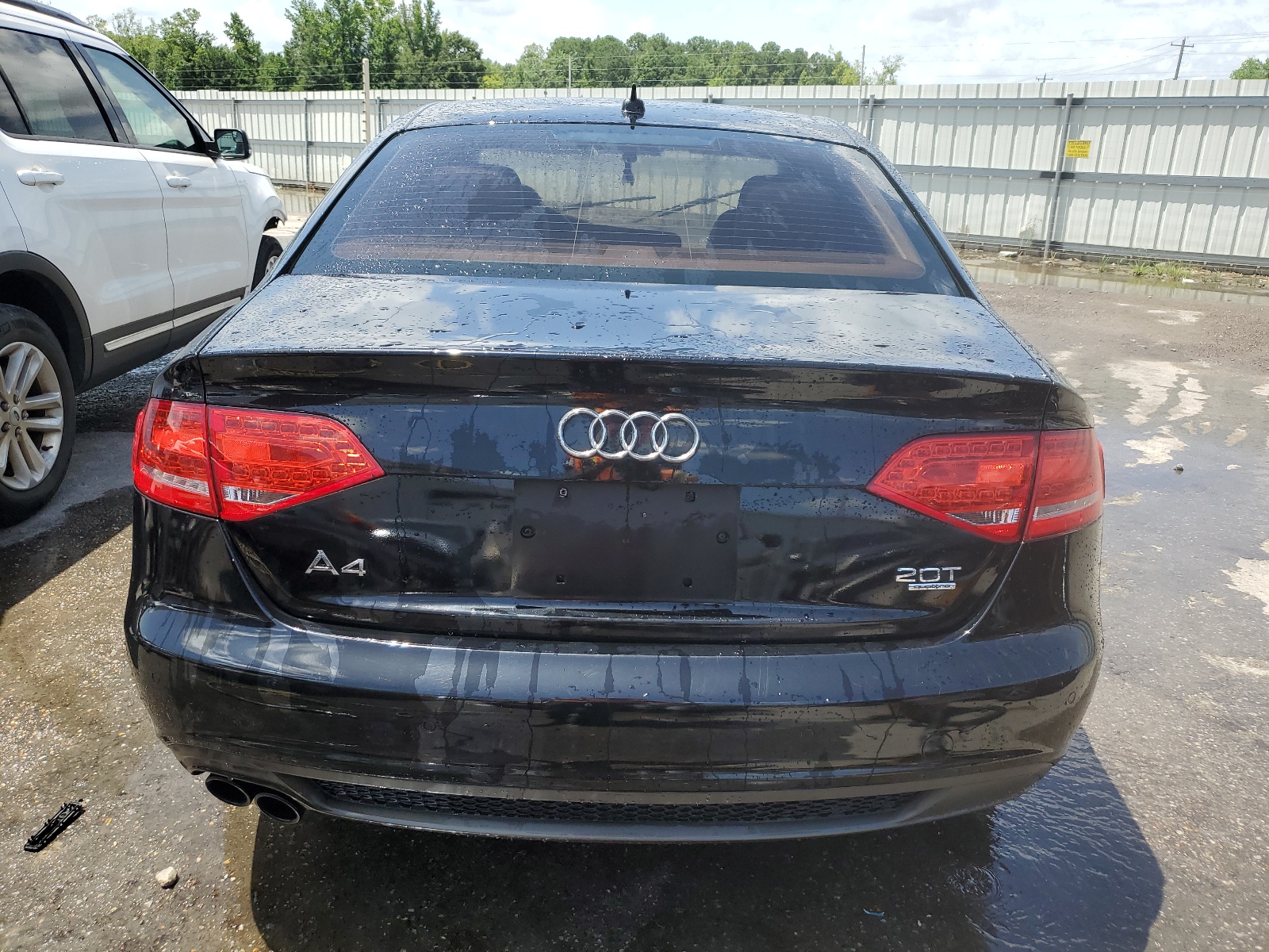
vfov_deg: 53.1
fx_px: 953
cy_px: 476
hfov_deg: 67.3
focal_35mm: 26
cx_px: 634
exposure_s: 1/1667
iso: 50
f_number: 1.5
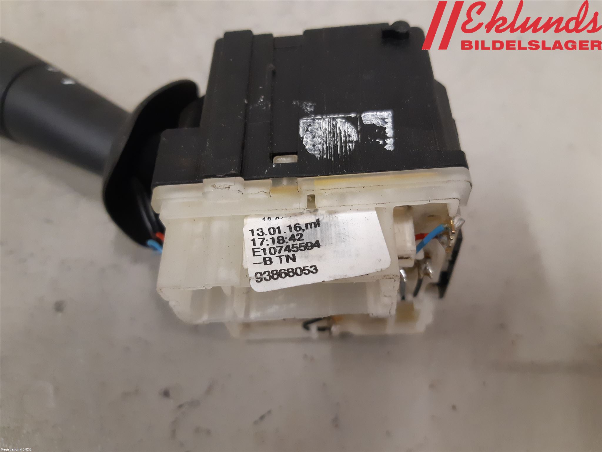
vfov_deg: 53.1
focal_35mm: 26
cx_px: 301
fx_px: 452
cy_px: 226
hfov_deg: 67.3
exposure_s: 1/50
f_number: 1.7
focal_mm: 3.93
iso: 250
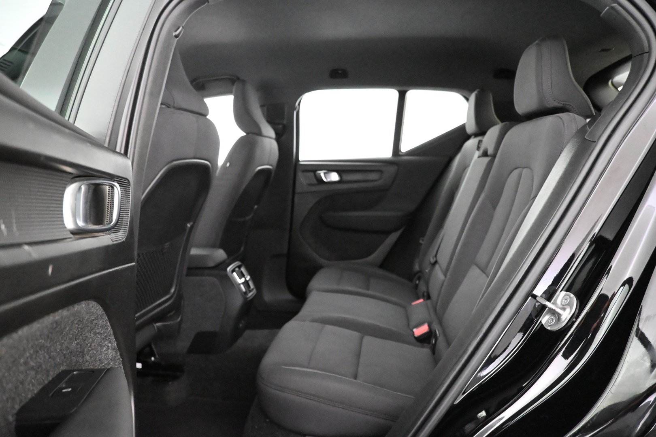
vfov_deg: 53.1
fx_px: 437
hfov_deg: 73.7
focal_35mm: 24
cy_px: 218
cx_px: 328
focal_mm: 16
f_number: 3.5
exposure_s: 1/50
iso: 12800
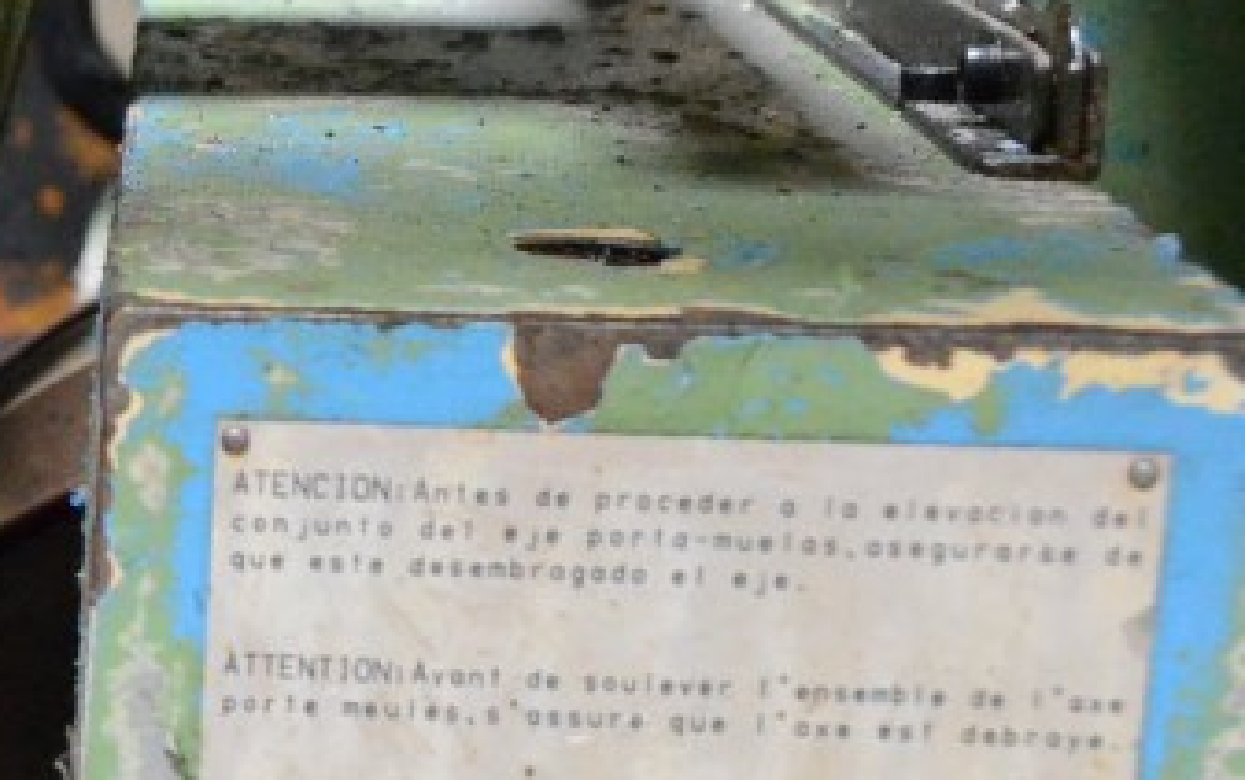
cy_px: 725
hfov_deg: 15.3
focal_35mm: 128
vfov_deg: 10.2
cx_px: -530
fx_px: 4345
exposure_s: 1/160
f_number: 6.3
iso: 6400
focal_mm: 26
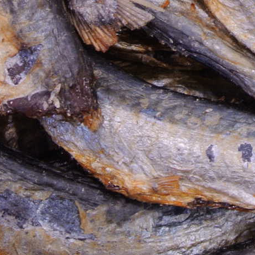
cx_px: 204
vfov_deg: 9.4
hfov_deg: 9.5
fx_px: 1525
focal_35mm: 183
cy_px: -98
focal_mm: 18.9
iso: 200
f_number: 9
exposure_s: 1/5
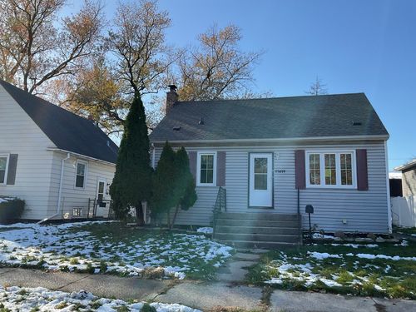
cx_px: 208
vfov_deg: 48.2
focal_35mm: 29
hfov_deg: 61.7
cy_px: 156
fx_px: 349
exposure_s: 1/842
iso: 16
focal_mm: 3
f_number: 1.8
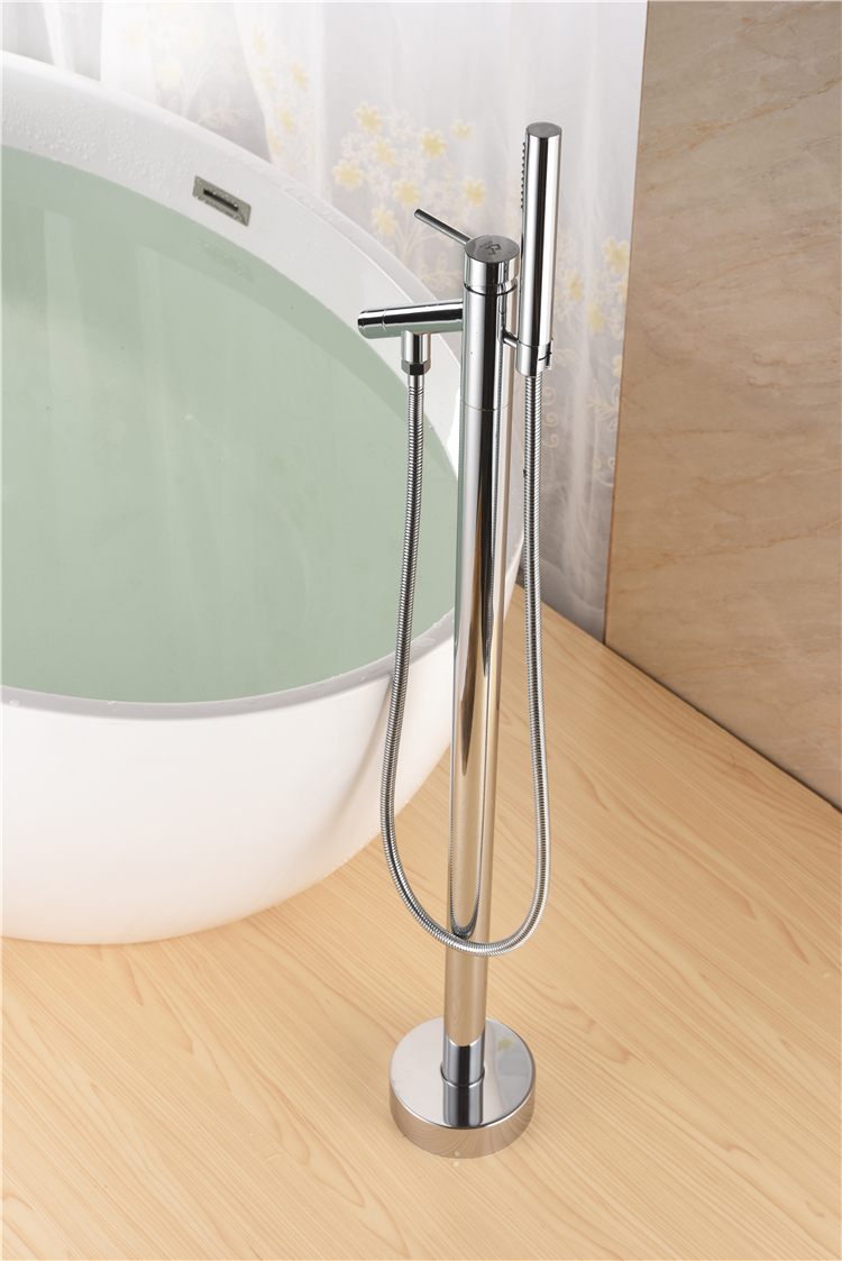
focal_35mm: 60
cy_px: 630
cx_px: 421
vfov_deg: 33.4
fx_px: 2102
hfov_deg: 22.6
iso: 100
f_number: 10
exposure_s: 1/160
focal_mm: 60
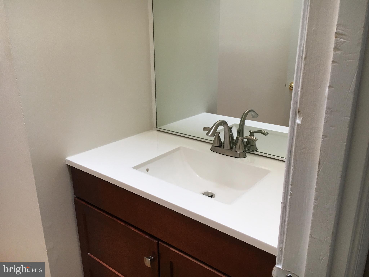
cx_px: 184
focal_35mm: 29
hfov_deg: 61.7
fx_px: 309
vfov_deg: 48.2
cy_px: 138
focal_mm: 4.15
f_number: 2.2
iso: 40
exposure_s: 1/30
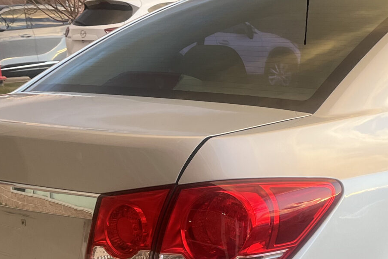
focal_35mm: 77
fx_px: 830
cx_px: 368
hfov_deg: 25.3
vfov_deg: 17.1
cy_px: 294
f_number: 1.6
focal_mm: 5.1
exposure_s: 1/297
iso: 50
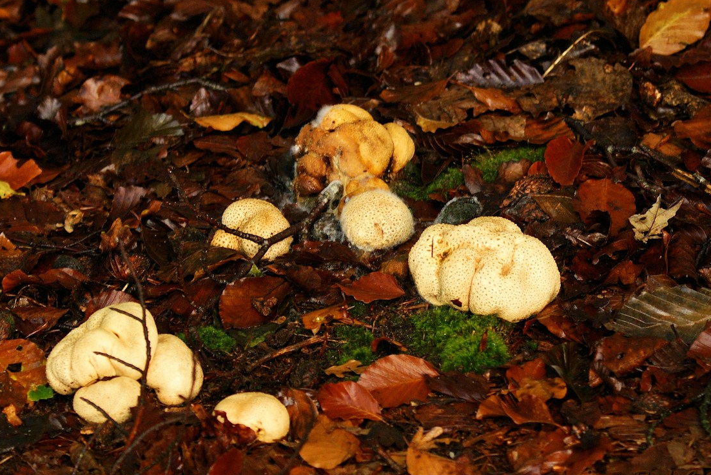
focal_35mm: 170
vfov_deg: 8.1
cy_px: 244
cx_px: 401
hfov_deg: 12.1
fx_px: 3358
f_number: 5
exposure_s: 1/40
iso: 200
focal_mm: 100
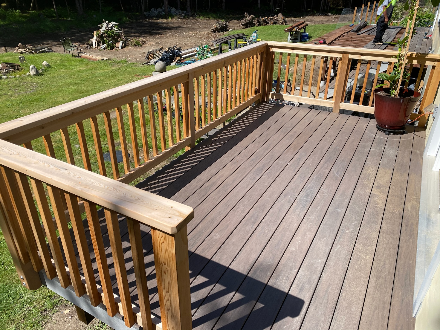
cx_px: 220
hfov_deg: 67.3
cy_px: 165
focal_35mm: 26
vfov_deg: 53.1
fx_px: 330
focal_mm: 4.25
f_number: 1.8
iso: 32
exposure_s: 1/2028
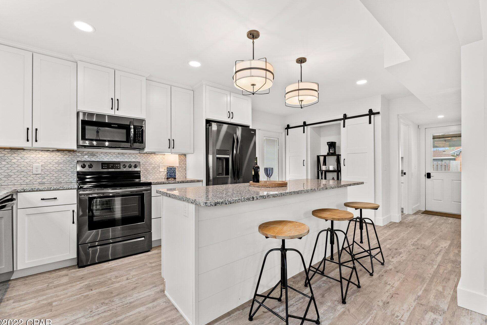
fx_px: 213
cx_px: 254
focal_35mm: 16
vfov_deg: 74.6
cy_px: 165
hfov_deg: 97.6
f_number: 8
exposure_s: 1/13
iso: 400
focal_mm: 14.7
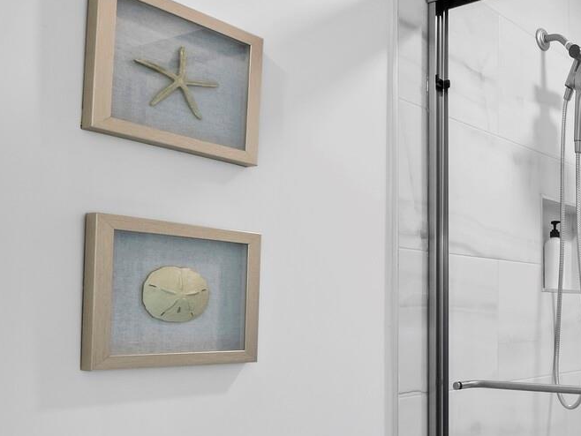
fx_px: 571
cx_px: 682
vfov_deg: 41.0
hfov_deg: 40.1
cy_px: 306
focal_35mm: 34
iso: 320
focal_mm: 7
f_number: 13
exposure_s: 1/2
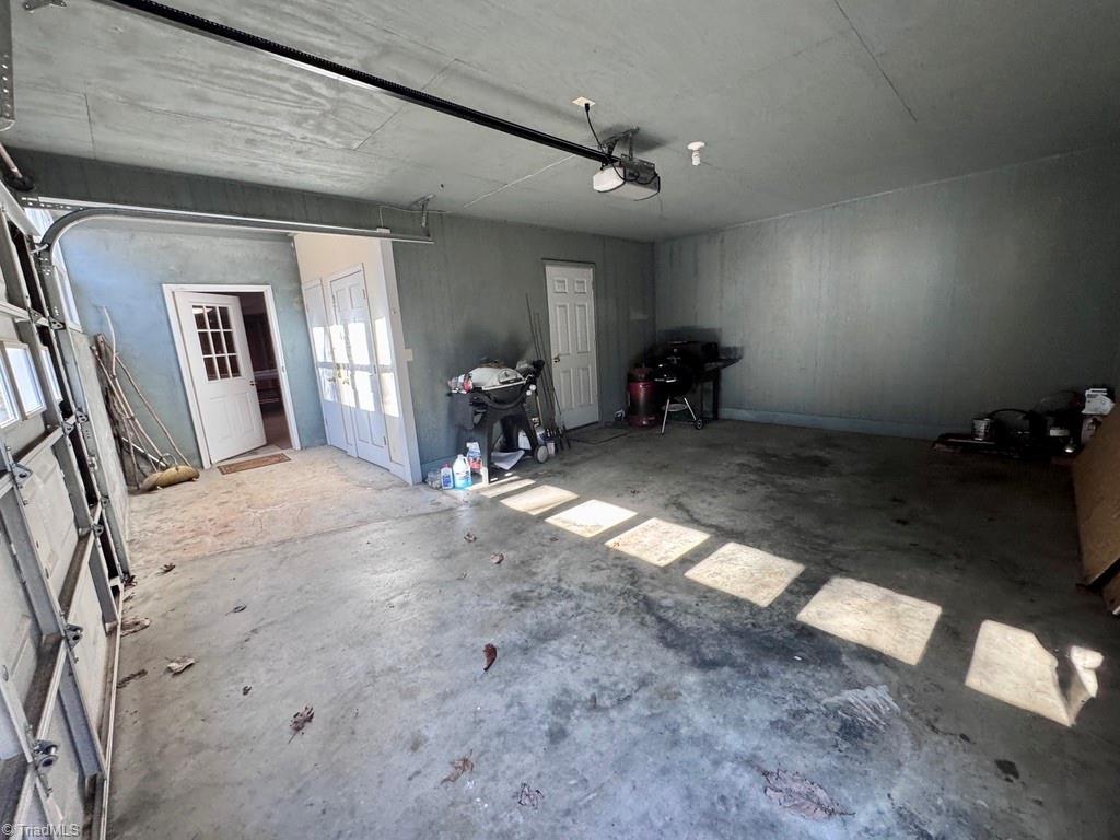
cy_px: 420
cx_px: 560
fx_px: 453
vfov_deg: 85.7
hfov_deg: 102.1
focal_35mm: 14
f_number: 2.2
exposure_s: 1/93
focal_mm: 2.22
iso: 320
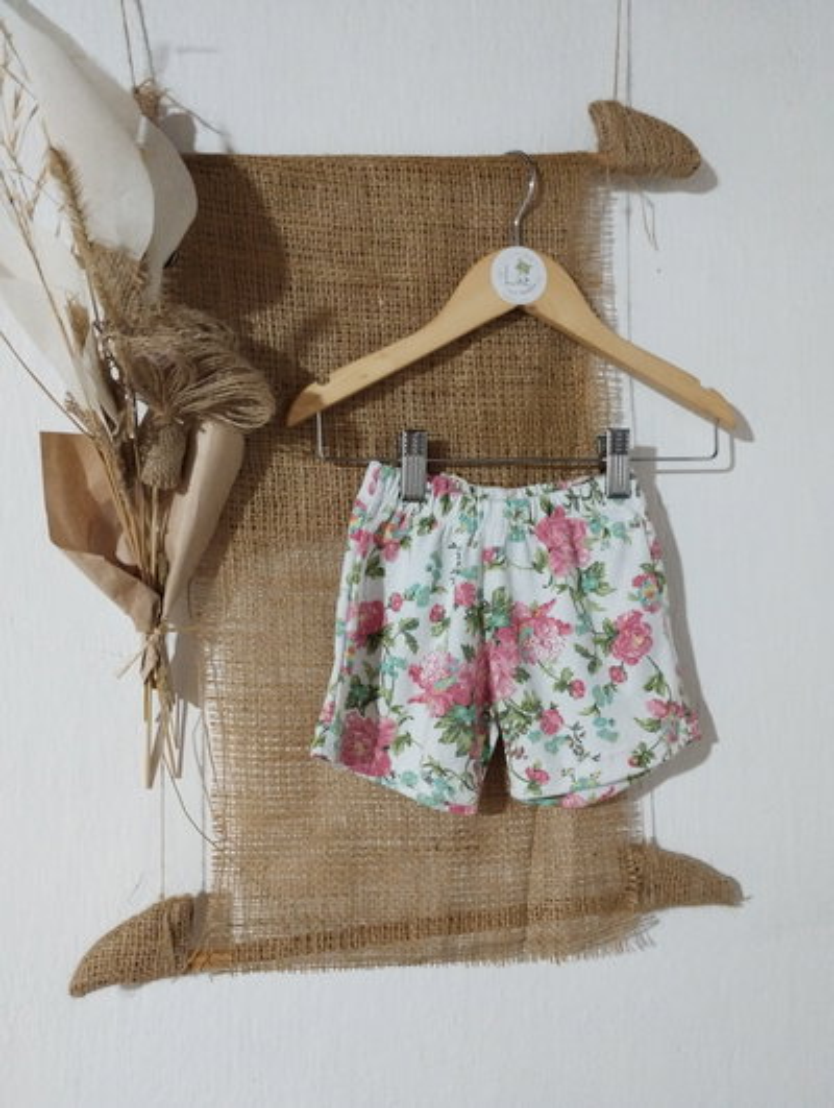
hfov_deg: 49.9
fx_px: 897
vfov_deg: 63.4
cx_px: 417
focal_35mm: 28
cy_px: 554
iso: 2175
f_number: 1.8
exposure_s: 1/20
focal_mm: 4.27
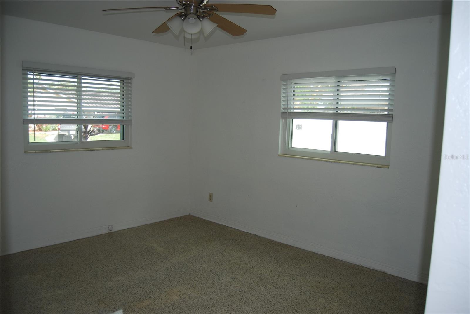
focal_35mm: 27
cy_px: 157
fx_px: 353
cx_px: 235
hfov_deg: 67.3
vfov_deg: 48.0
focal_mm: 18
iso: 140
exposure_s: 1/125
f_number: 3.5
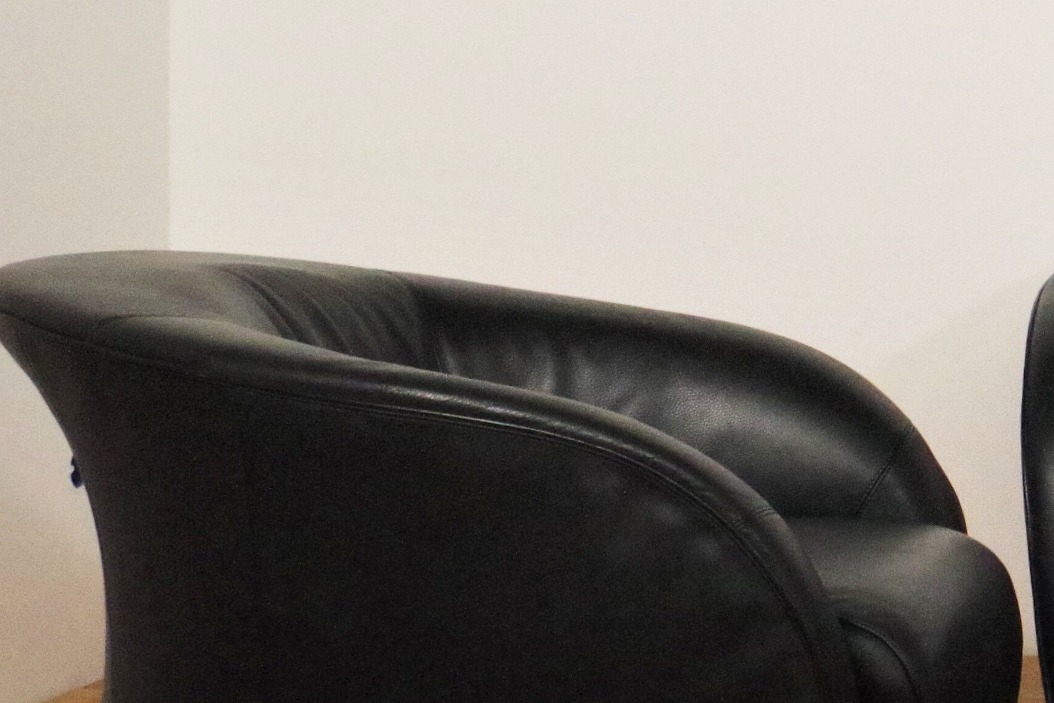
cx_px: 1775
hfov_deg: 16.5
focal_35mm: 108
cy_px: 107
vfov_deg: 12.6
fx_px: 3162
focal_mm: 21.25
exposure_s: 1/100
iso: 3200
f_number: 8
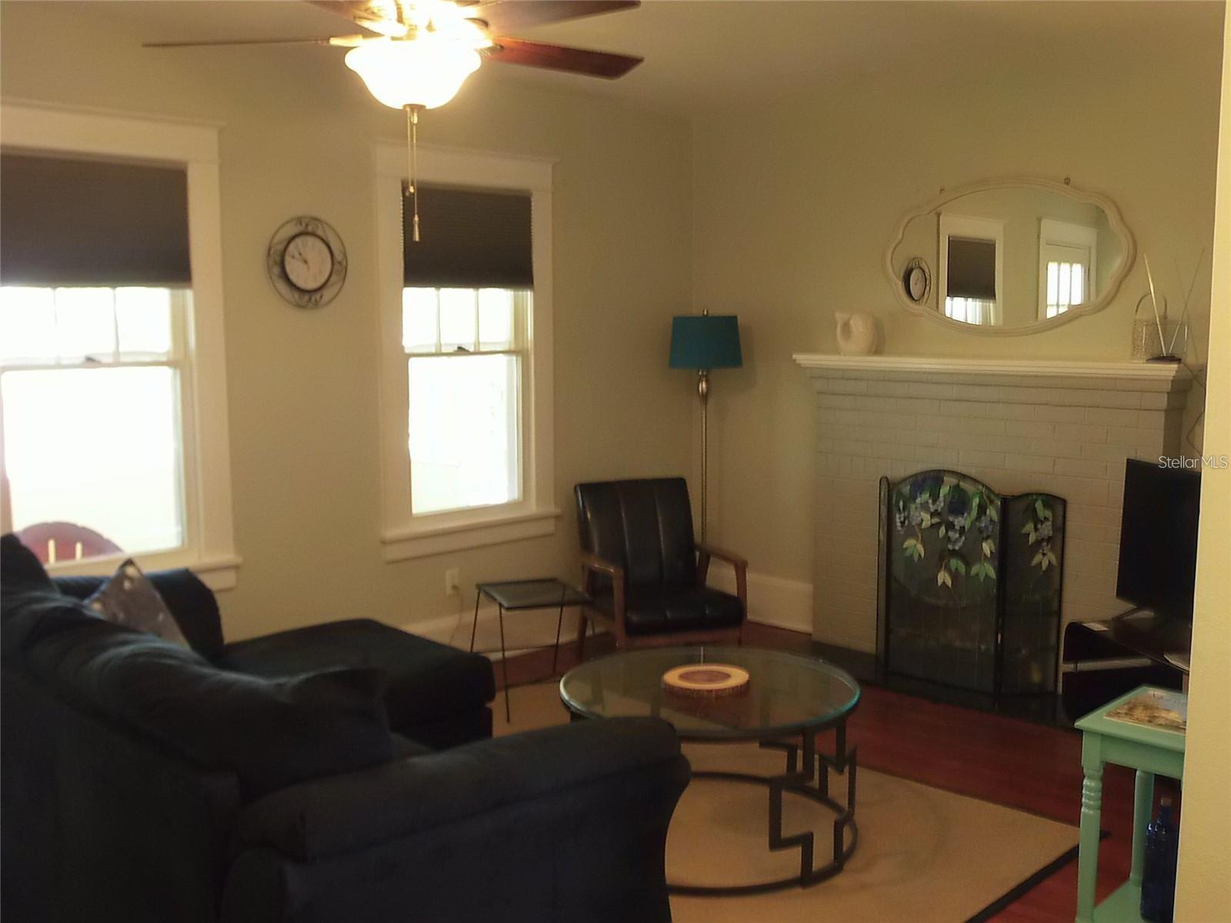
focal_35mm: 33
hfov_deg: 55.4
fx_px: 1174
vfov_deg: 42.9
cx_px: 616
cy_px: 462
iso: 200
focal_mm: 5.9
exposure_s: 1/15
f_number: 3.4
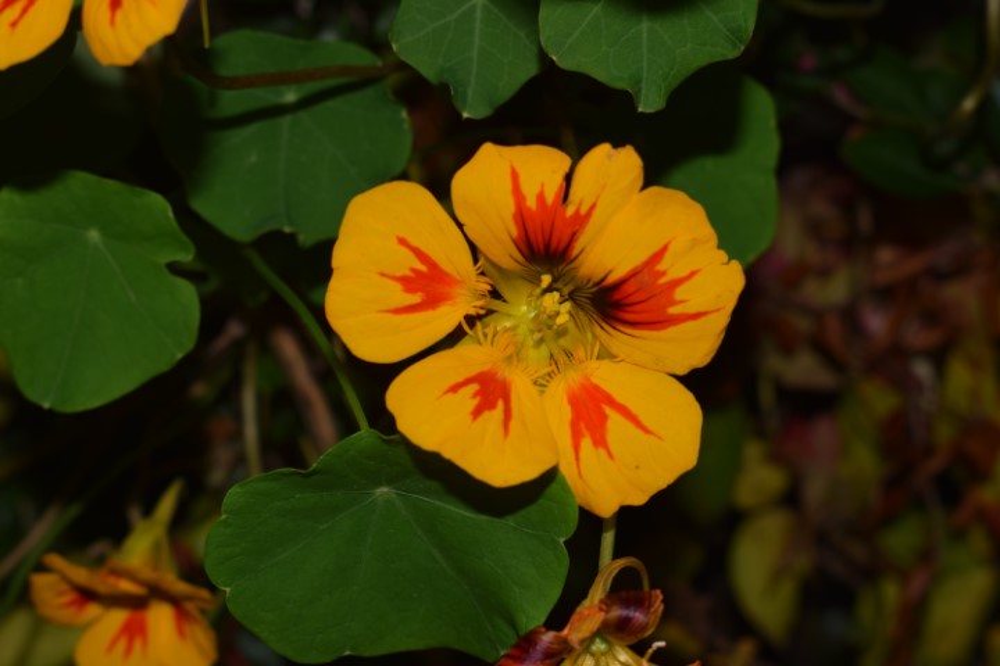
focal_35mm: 69
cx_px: 500
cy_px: 333
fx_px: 1917
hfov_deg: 29.2
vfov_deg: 19.7
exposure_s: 1/60
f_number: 8
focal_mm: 46
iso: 100
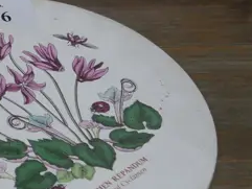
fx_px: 1238
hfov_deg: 10.9
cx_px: -197
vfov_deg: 8.7
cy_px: -16
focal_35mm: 170
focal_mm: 20
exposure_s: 1/60
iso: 200
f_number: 4.4
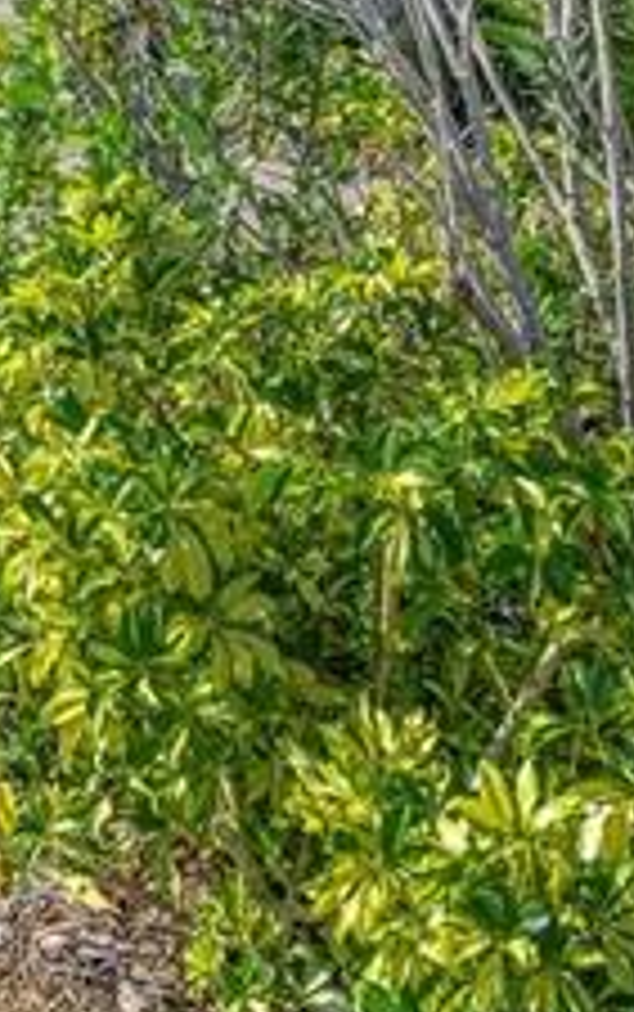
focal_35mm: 88
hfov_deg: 14.6
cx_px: -27
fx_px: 2428
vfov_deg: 21.0
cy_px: -369
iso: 100
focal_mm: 19
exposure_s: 1/50
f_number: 6.3
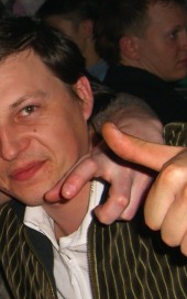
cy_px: 180
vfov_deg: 23.3
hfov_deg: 14.2
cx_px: -40
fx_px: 726
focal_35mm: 89
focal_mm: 7.9
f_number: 2.8
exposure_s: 1/60
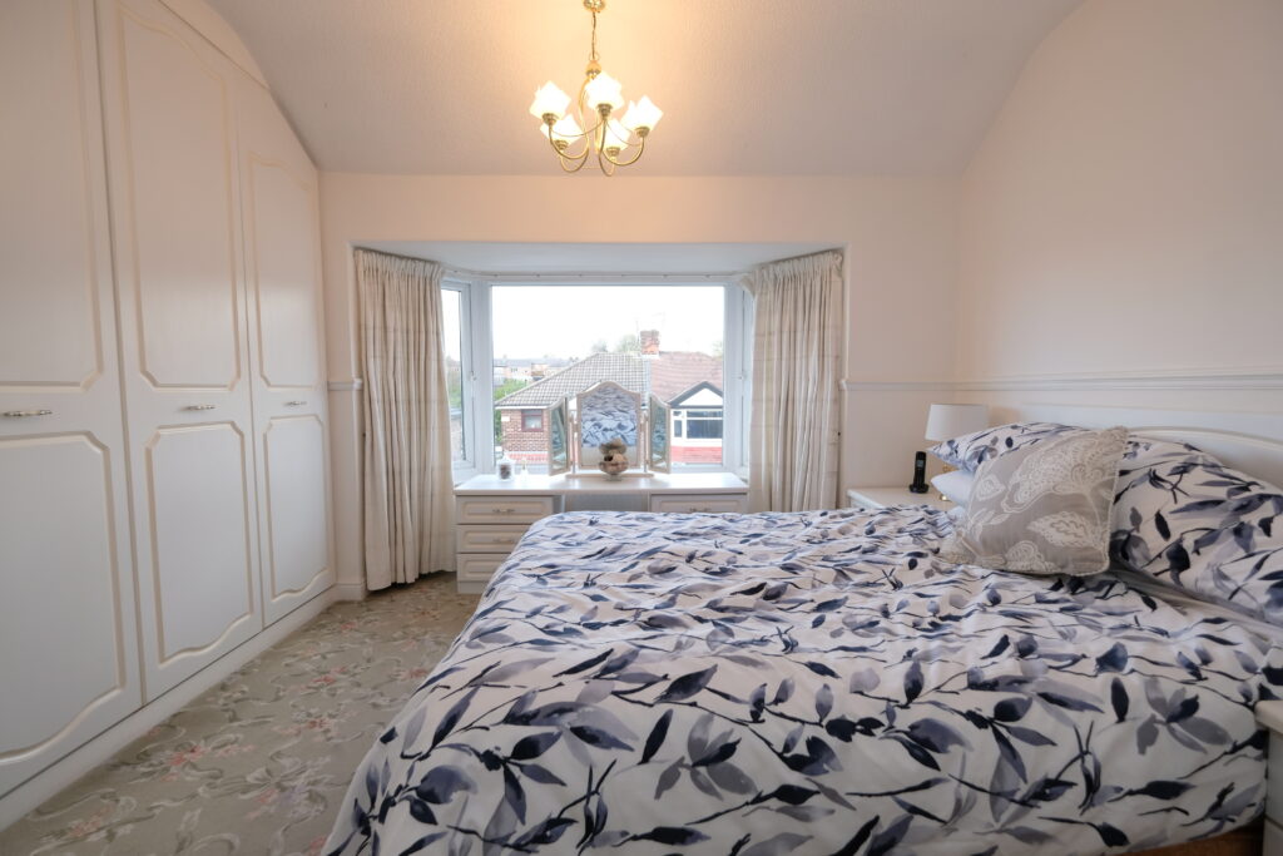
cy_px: 428
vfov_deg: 77.3
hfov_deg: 100.4
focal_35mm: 15
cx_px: 642
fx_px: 535
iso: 250
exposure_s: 1/60
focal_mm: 10
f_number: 4
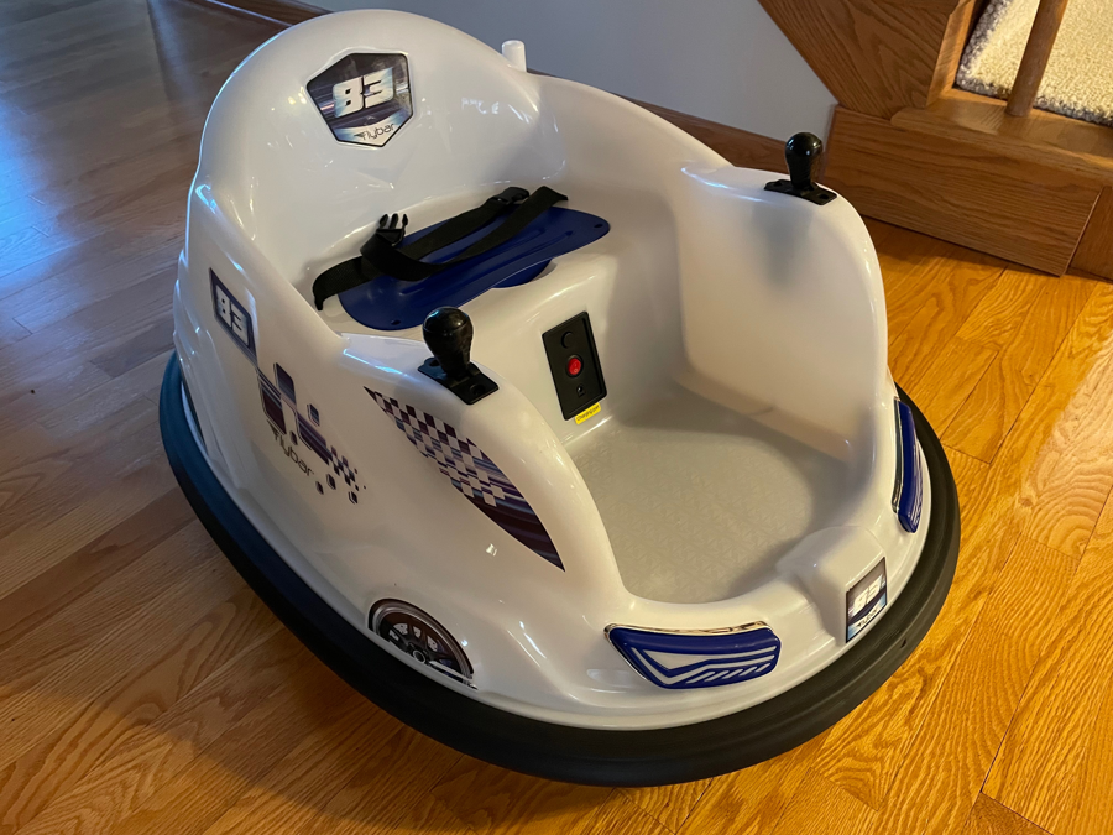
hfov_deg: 67.3
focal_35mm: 26
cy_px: 418
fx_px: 836
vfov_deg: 53.1
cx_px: 556
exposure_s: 1/40
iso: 500
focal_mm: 4.2
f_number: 1.6
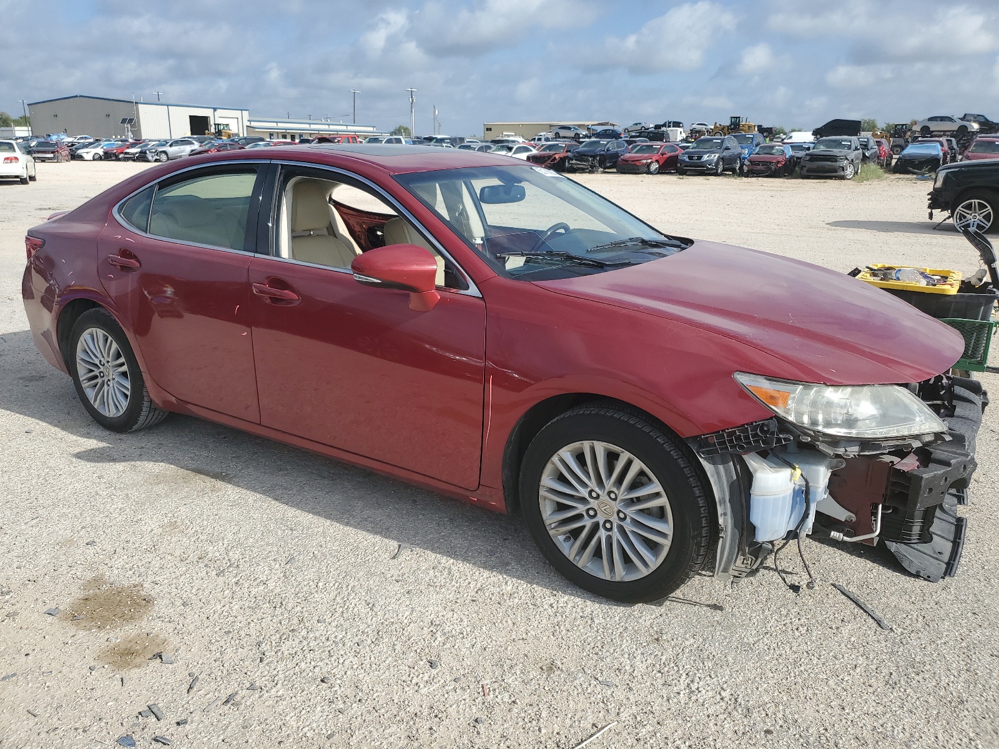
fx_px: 750
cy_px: 374
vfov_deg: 53.1
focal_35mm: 26
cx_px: 500
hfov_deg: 67.3
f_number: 1.5
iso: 50
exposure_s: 1/3333
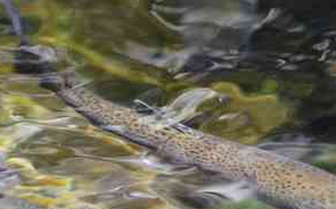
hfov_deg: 1.6
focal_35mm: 1348
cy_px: 159
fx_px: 12337
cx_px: 97
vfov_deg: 1.0
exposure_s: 1/320
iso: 3200
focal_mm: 260
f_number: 5.6
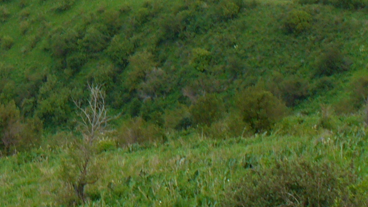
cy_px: -60
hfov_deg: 16.0
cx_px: -62
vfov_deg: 9.2
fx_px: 1259
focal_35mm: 129
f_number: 5.6
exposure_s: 1/160
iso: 80
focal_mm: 6.1
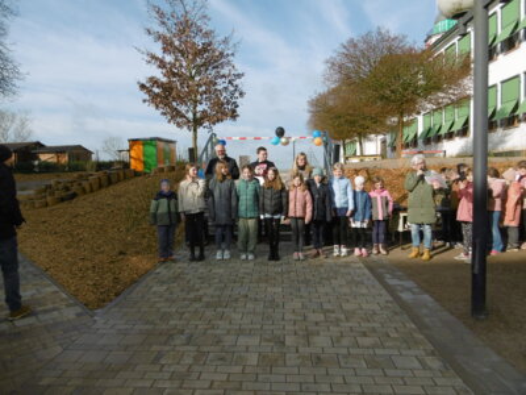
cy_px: 198
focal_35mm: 24
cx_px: 263
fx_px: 365
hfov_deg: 71.6
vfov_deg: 56.8
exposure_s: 1/1000
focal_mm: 4.3
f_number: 3.1
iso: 100
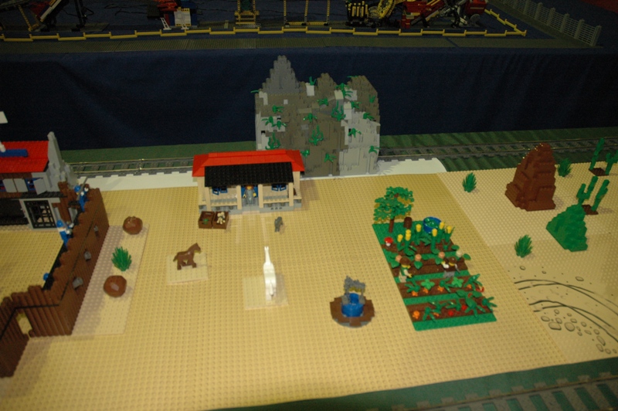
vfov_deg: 47.9
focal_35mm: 27
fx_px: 463
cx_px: 309
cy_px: 206
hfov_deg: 67.4
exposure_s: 1/60
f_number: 4
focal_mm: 18
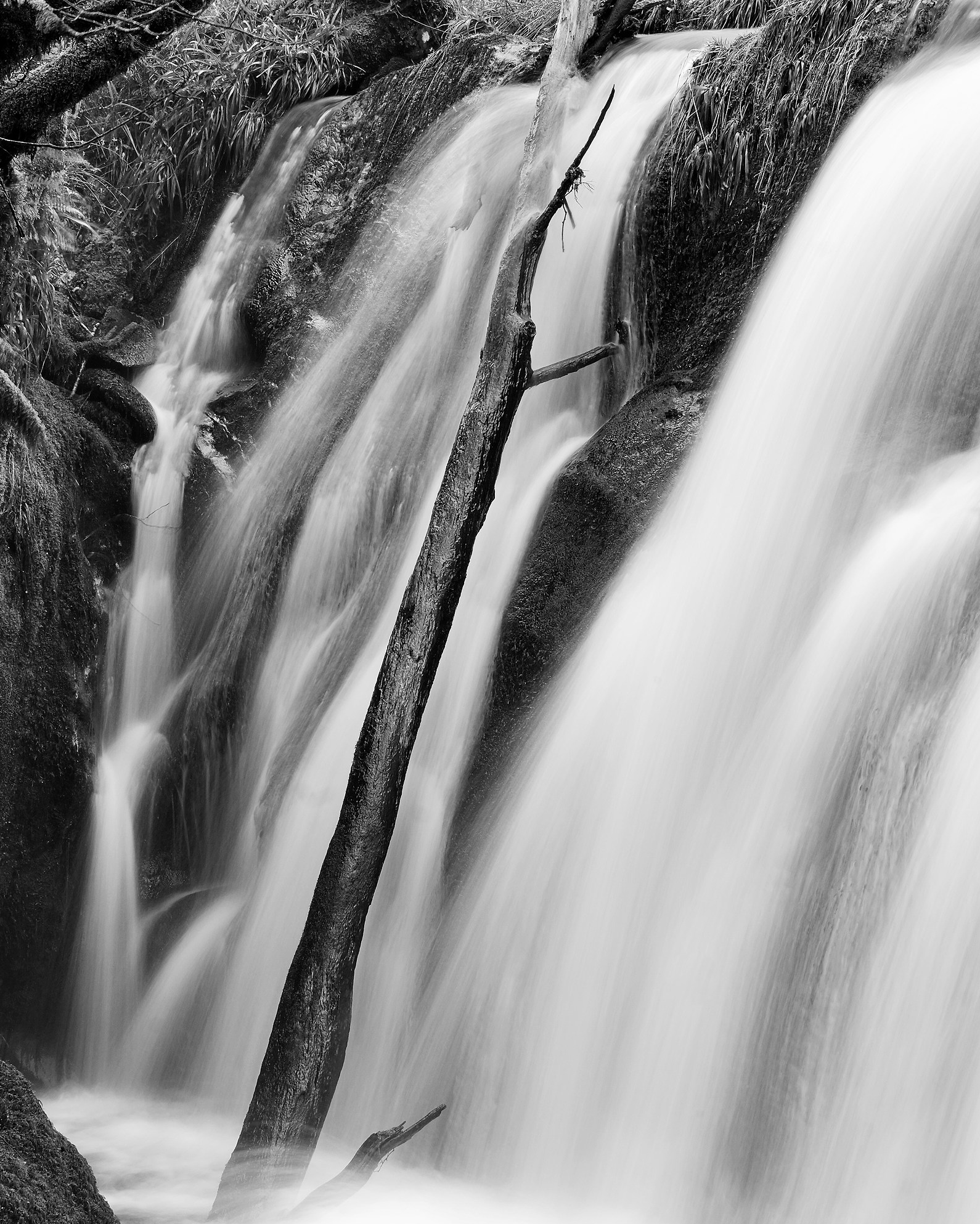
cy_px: 582
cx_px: 489
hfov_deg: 18.1
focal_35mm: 85
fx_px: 3081
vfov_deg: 22.5
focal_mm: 50
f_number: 14
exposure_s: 1/2
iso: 200
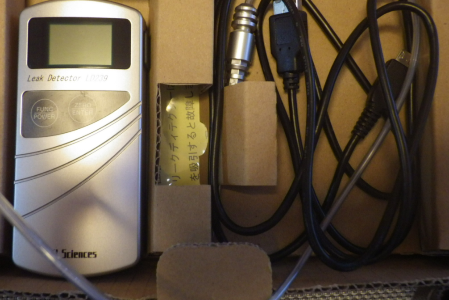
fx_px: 449
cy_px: 133
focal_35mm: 36
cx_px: 221
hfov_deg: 53.1
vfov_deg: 36.8
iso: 1000
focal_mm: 6.1
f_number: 3.8
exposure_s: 1/50
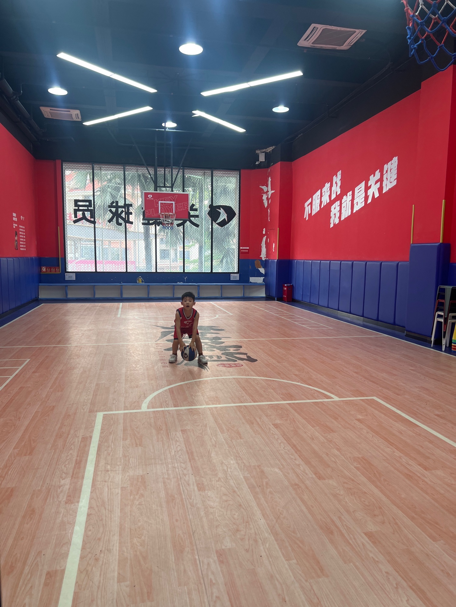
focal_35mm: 26
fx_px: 457
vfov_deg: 67.3
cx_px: 228
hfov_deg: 53.1
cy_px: 304
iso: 64
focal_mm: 5.7
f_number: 1.5
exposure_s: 1/100
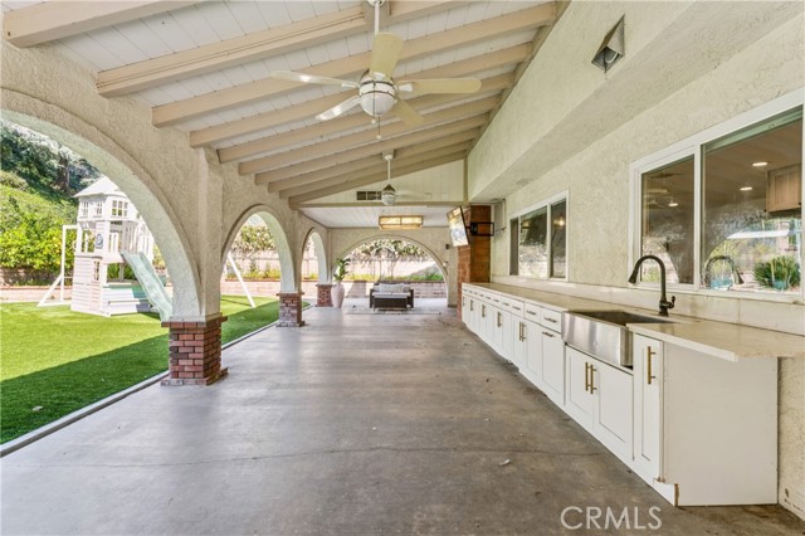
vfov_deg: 69.1
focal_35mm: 17
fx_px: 389
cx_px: 402
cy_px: 268
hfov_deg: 92.0
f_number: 22
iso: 100
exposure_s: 1/3.33
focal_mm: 17.4
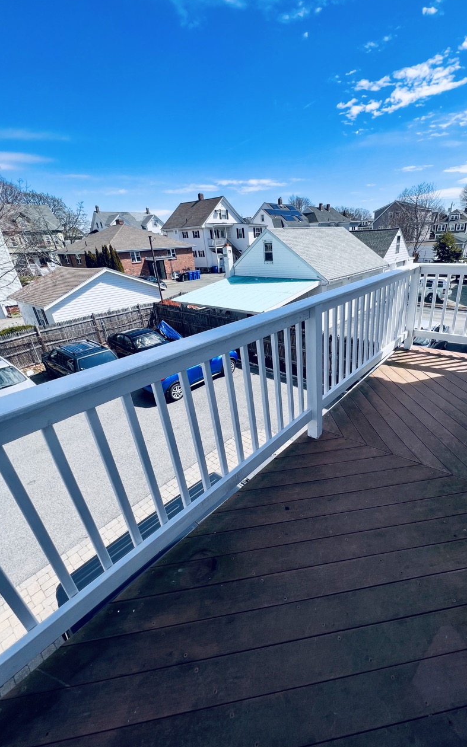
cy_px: 371
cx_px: 283
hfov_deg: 77.6
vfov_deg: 105.3
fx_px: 285
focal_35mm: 14
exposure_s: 1/1263
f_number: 1.8
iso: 32
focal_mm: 1.57
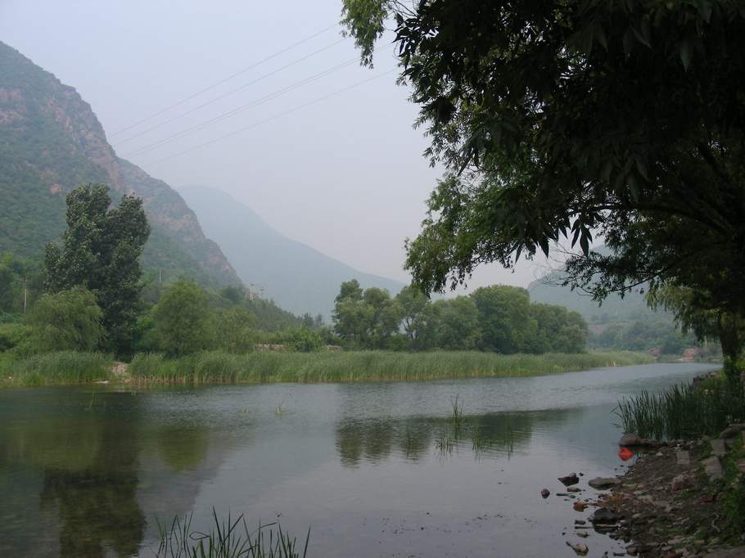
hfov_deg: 49.0
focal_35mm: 38
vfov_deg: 37.7
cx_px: 372
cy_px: 279
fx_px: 818
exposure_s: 1/367
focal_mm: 6.3
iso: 50
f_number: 4
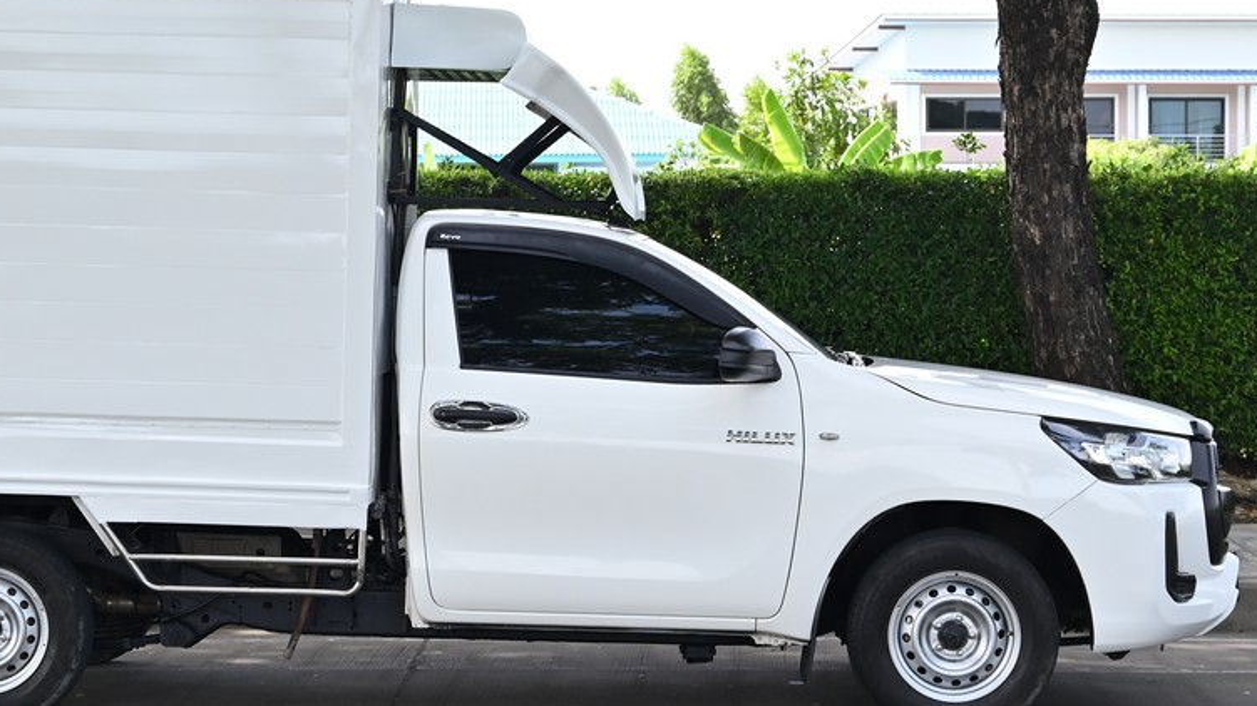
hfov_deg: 23.8
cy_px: 307
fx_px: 2966
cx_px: 418
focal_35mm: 89
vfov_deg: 13.6
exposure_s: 1/500
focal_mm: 39
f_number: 5.6
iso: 400
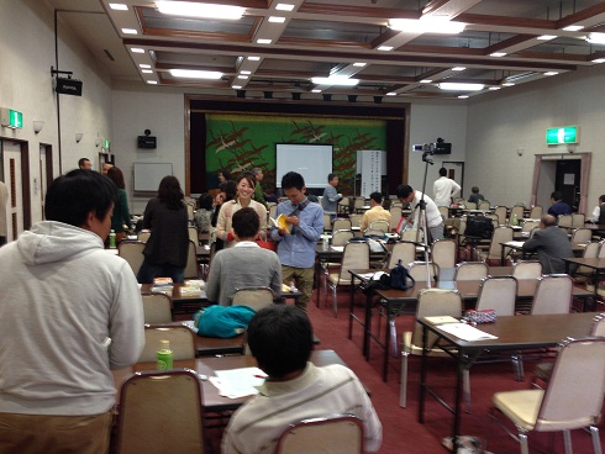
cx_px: 302
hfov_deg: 55.3
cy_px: 227
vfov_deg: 43.0
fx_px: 577
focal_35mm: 33
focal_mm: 4.12
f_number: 2.4
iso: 80
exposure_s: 1/20
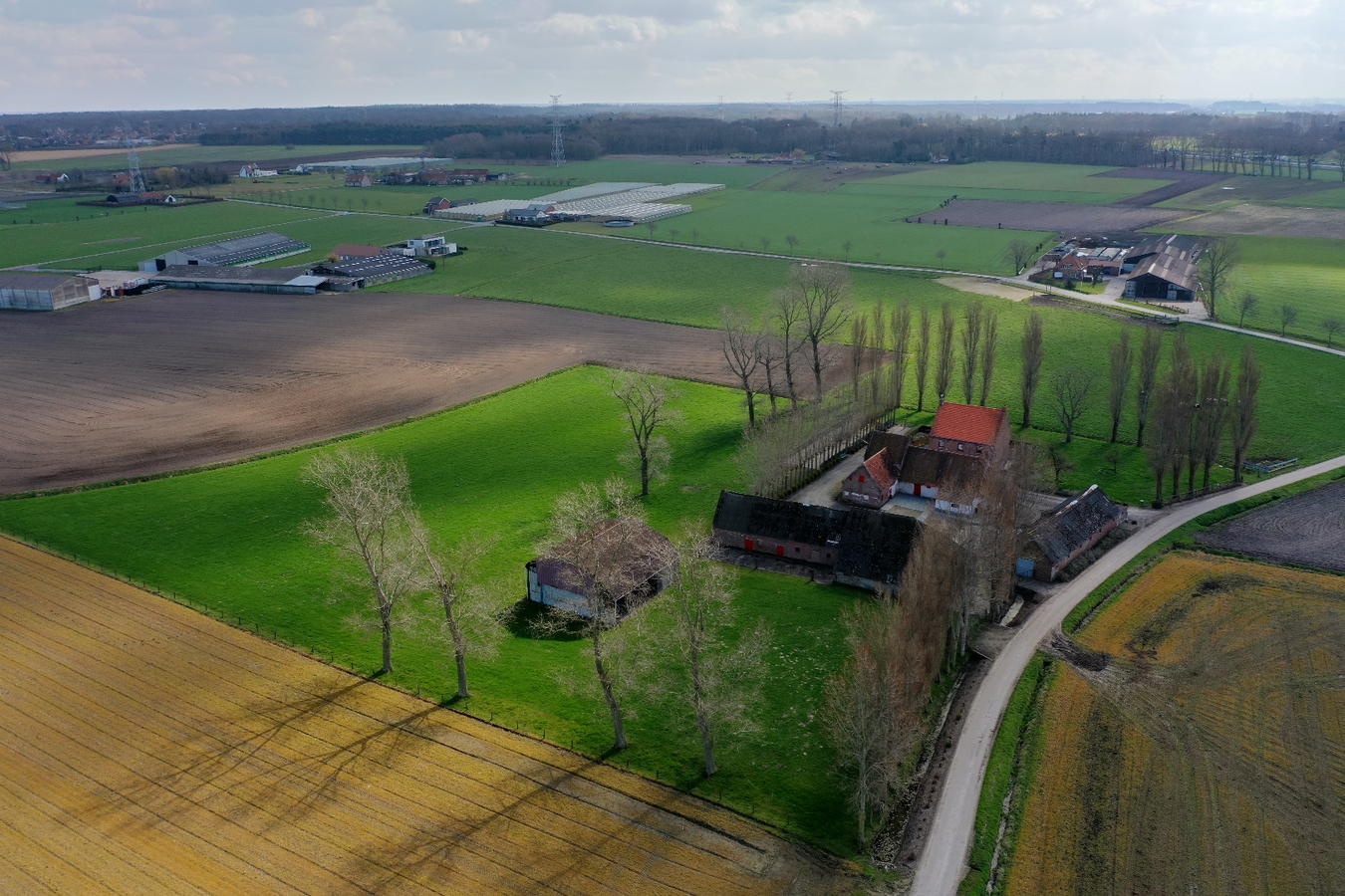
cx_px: 672
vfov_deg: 46.4
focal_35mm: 28
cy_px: 448
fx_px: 1046
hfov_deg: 65.5
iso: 100
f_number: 3.5
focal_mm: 10.26
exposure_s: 1/80
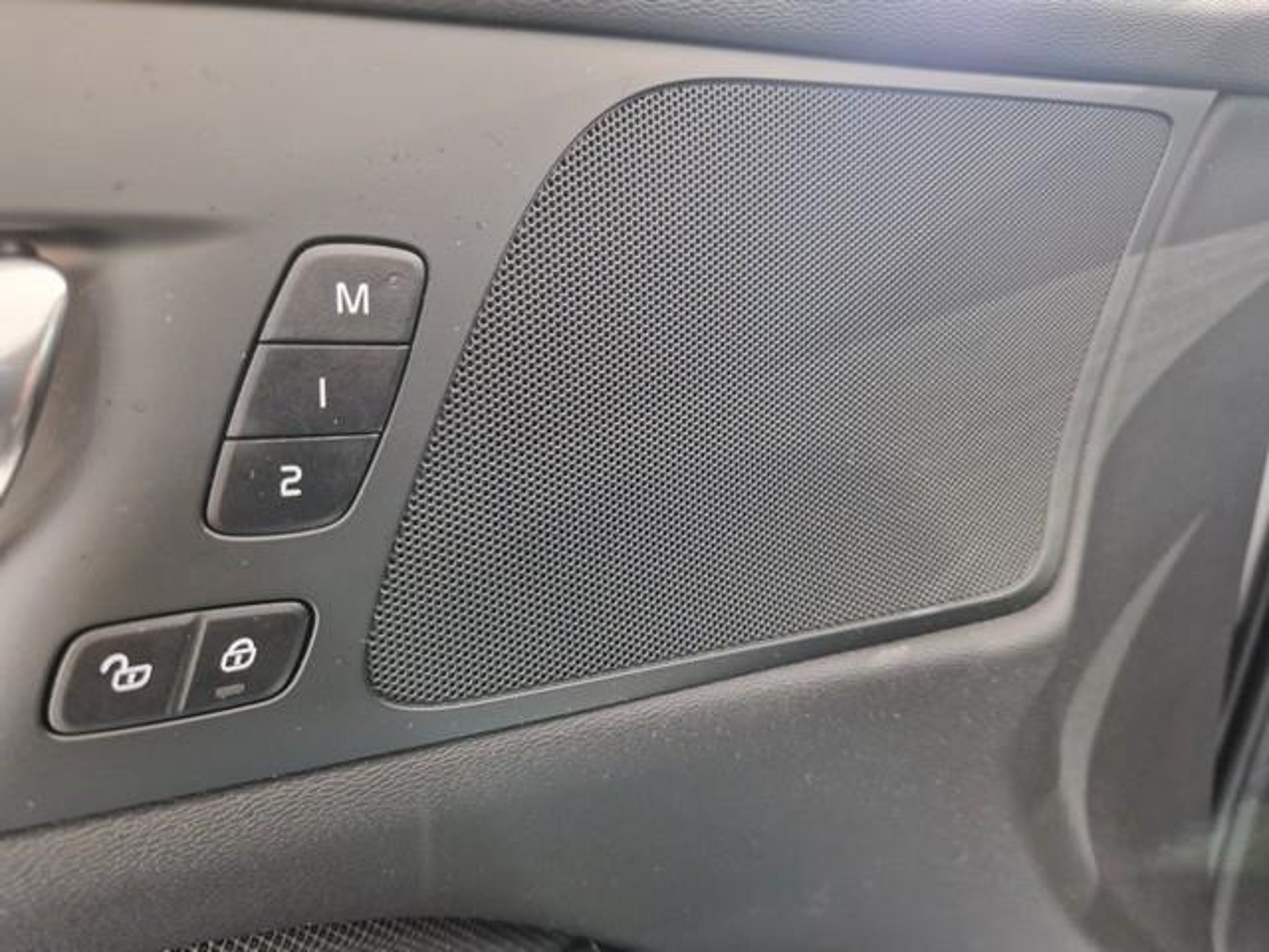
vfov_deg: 58.9
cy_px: 476
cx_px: 634
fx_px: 843
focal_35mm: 23
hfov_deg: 73.9
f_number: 1.8
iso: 640
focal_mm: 5.4
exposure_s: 1/33
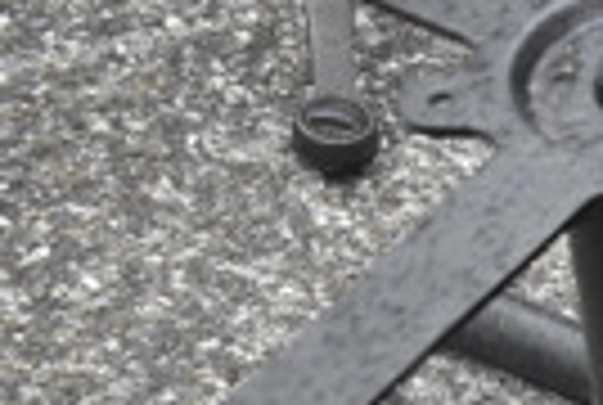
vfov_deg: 8.1
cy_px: 747
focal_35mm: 164
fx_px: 2753
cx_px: 1341
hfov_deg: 11.0
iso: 800
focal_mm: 24
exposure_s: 1/200
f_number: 4
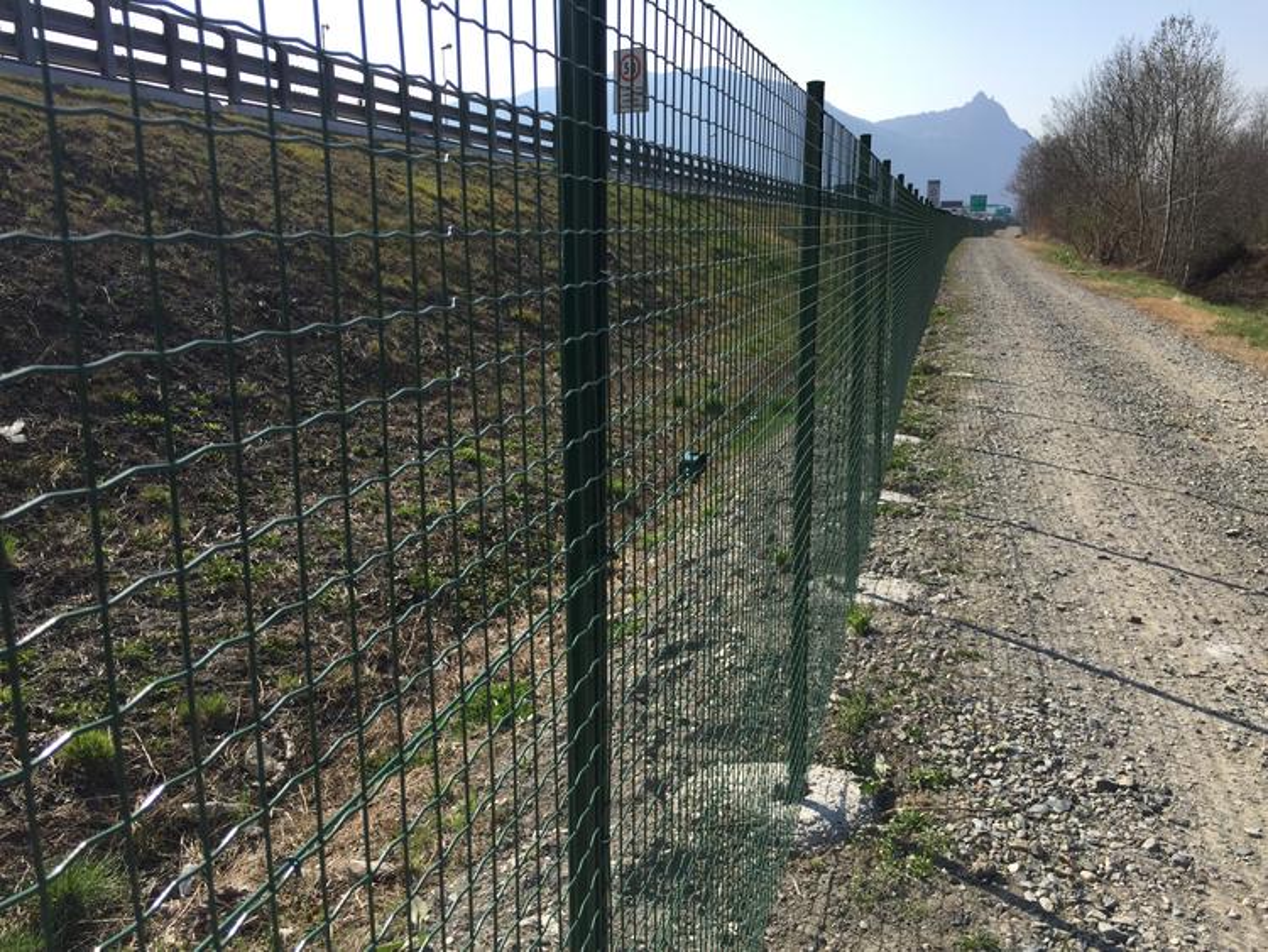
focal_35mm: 29
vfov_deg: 48.3
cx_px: 634
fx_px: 1063
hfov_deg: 61.6
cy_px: 476
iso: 32
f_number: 2.2
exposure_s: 1/1412
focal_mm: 4.15
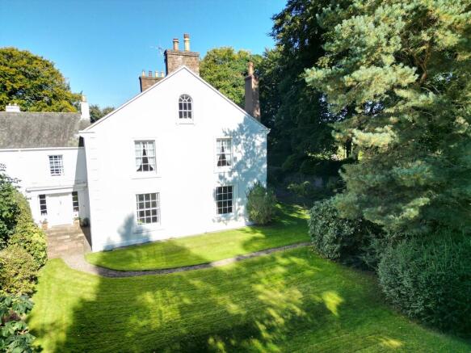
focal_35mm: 24
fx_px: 326
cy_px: 176
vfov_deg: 56.8
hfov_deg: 71.6
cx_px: 236
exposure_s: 1/2000
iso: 100
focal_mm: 6.72
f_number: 1.7
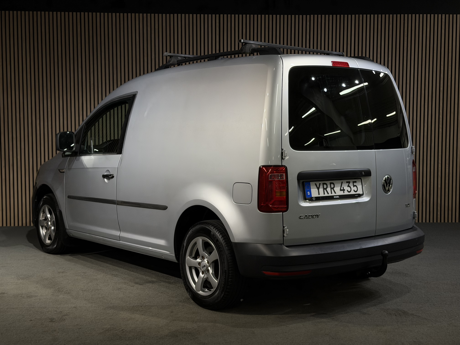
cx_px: 230
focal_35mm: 48
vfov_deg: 30.3
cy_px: 172
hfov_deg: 39.7
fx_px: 638
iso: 64
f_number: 1.78
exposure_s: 1/280
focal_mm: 6.76
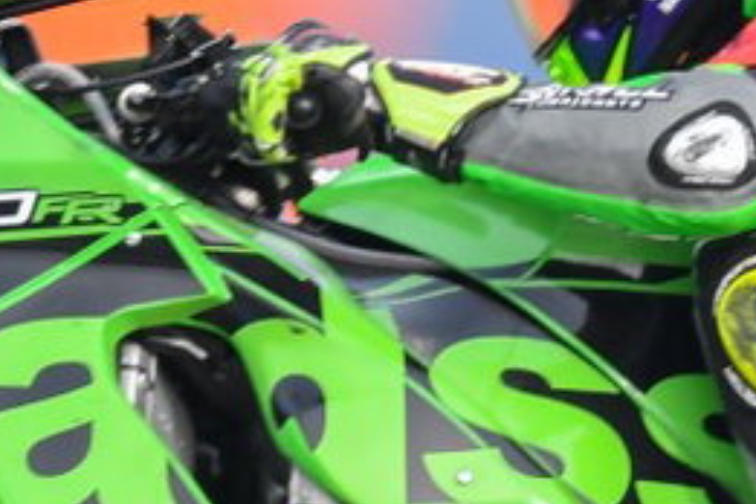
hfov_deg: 0.8
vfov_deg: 0.5
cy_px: 589
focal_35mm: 2667
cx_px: 365
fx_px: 56003
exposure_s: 1/200
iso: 100
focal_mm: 290
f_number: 7.1
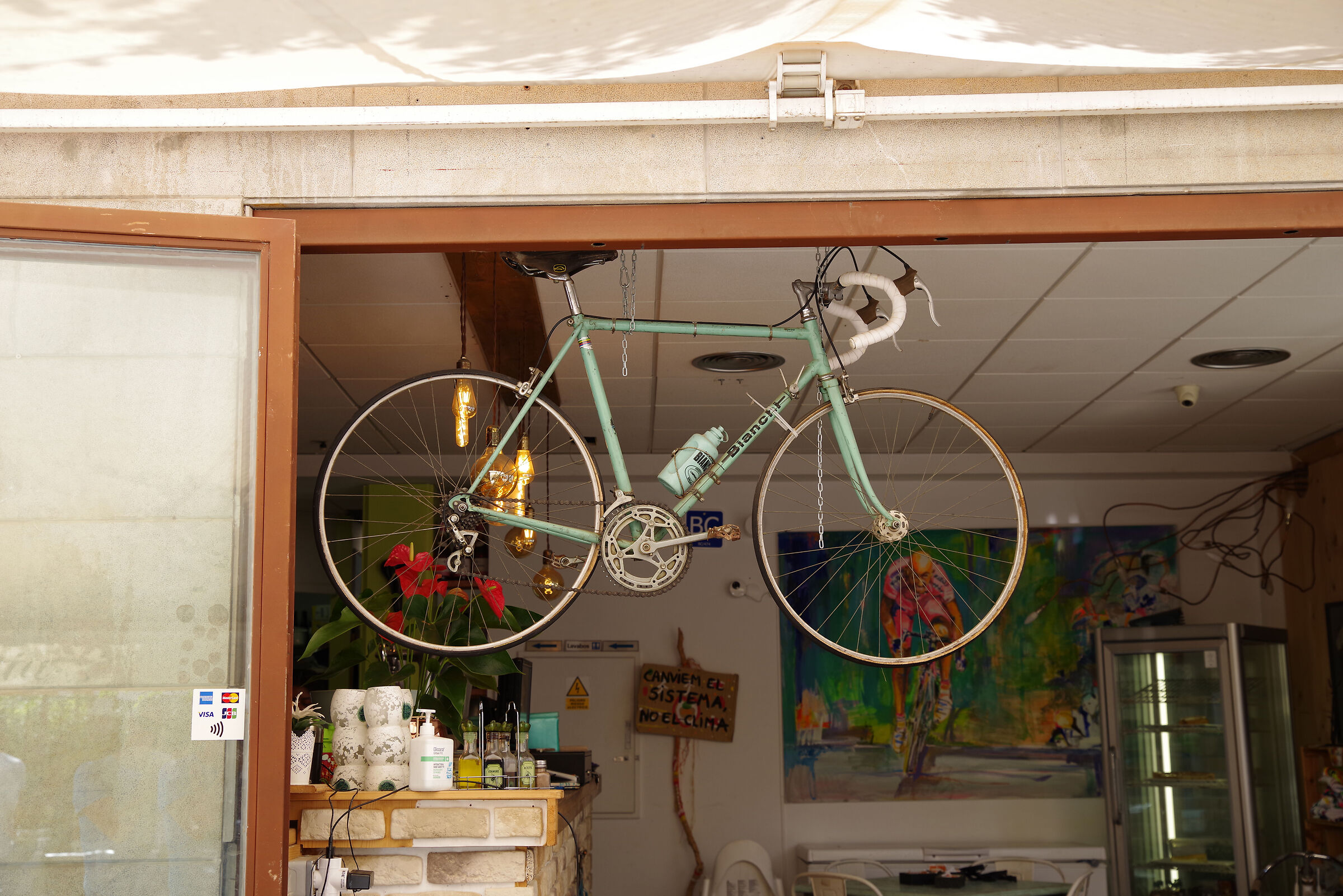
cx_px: 672
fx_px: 1866
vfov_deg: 27.0
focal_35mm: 50
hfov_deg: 39.6
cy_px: 448
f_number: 5.6
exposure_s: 1/80
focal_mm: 50
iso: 200
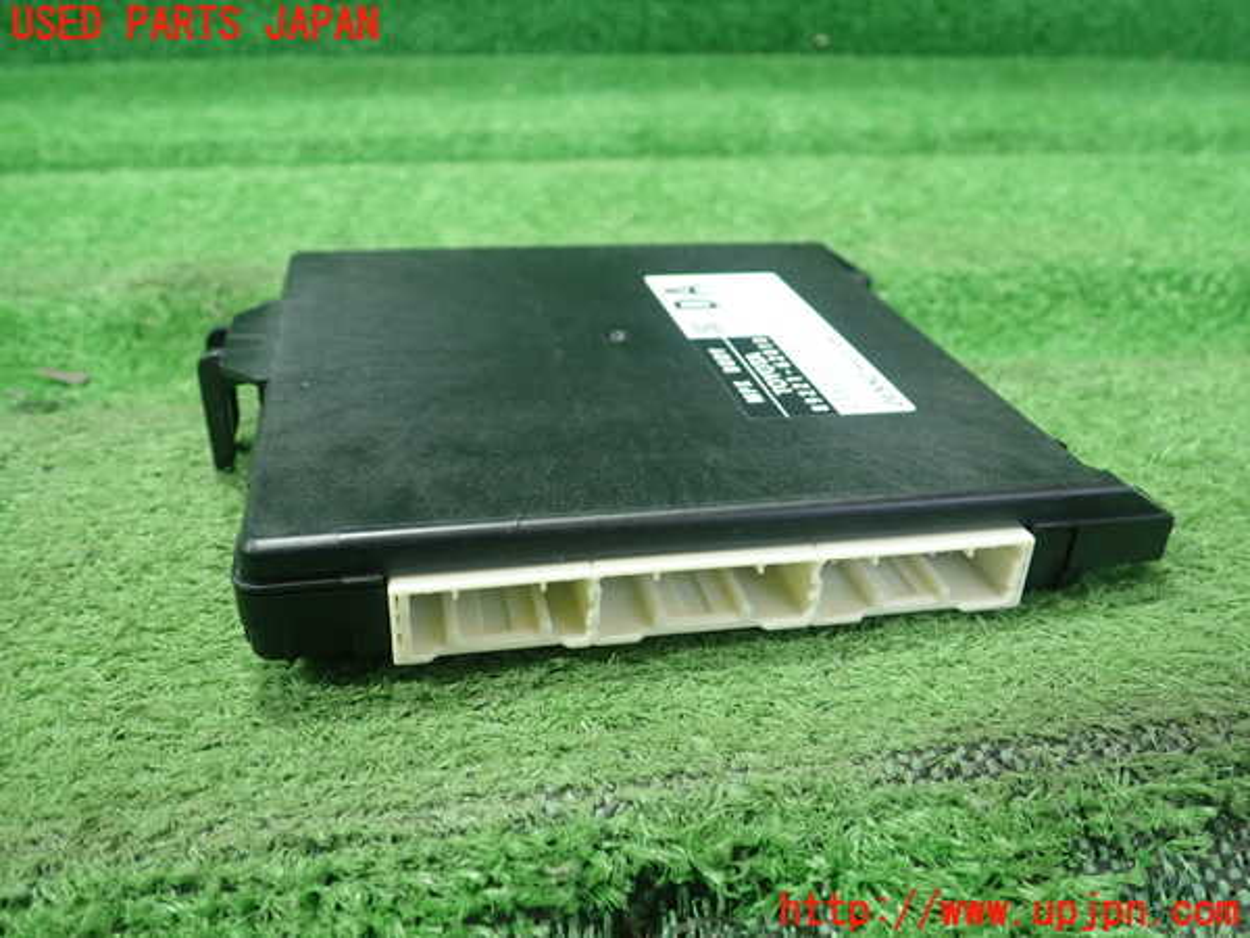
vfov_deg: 46.8
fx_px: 1083
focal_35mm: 30
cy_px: 469
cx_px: 625
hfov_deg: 60.0
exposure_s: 1/125
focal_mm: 5.5
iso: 500
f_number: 2.3
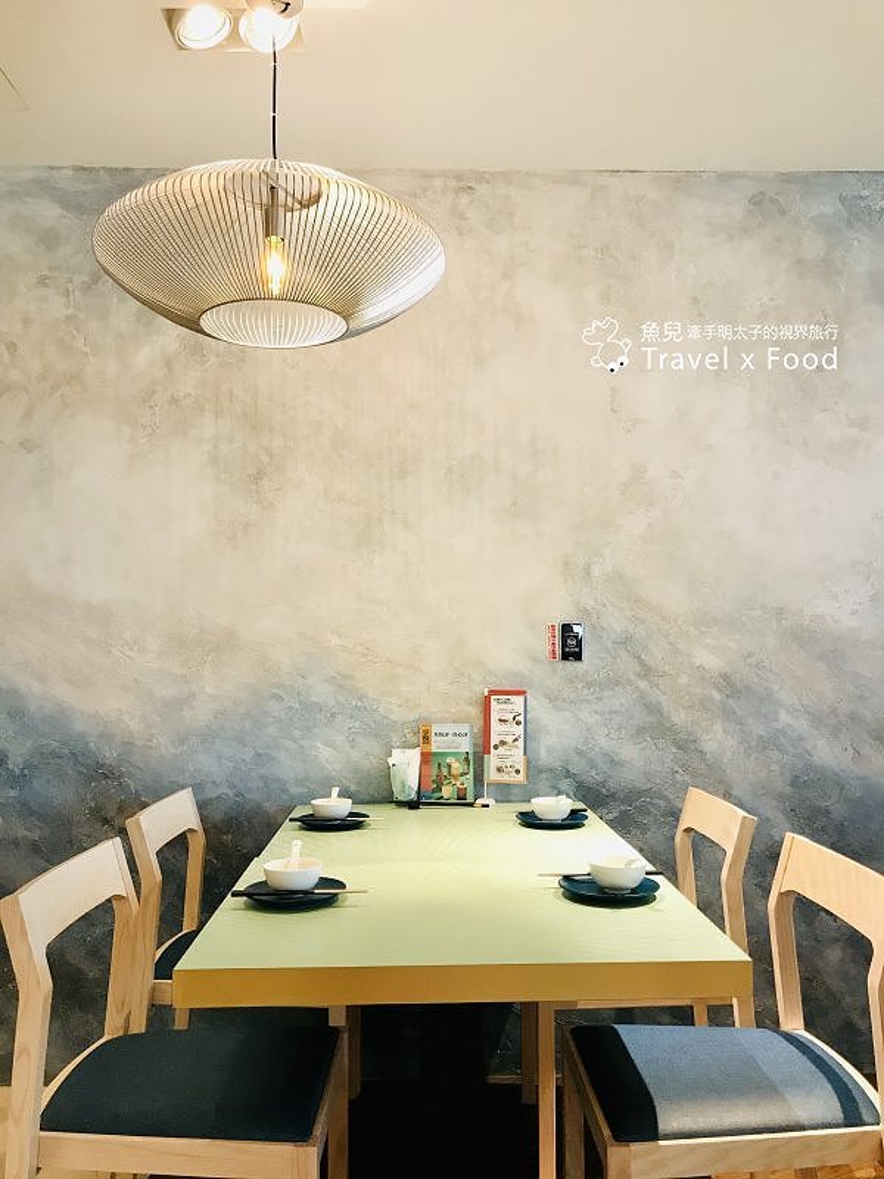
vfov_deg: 63.4
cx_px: 442
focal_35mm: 28
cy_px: 590
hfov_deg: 49.7
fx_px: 953
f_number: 1.8
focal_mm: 3.99
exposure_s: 1/30
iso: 32
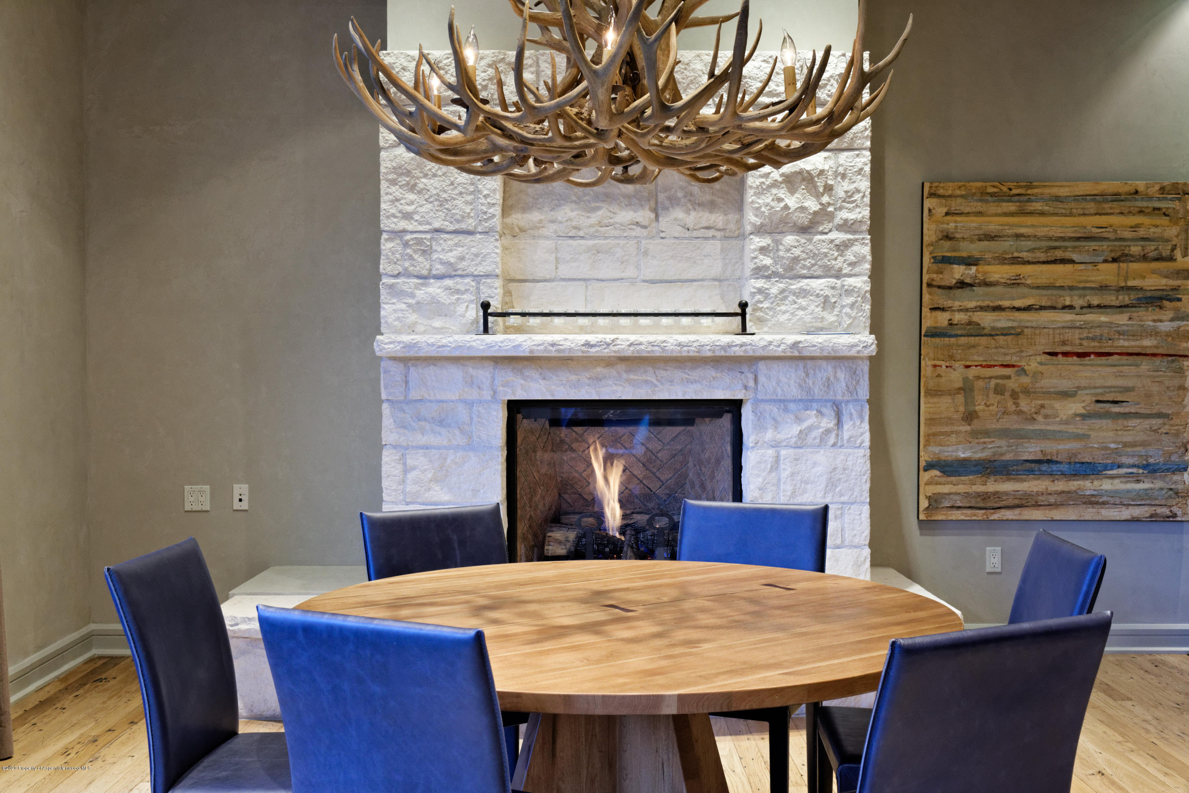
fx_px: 1255
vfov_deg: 35.1
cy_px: 396
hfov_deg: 50.7
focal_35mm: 38
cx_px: 594
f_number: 8
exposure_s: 1/8
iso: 1250
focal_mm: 38
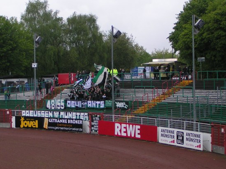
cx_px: 92
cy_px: 74
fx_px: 587
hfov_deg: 21.8
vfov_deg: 16.4
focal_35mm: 90
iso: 50
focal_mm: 9.6
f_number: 3.2
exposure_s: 1/80
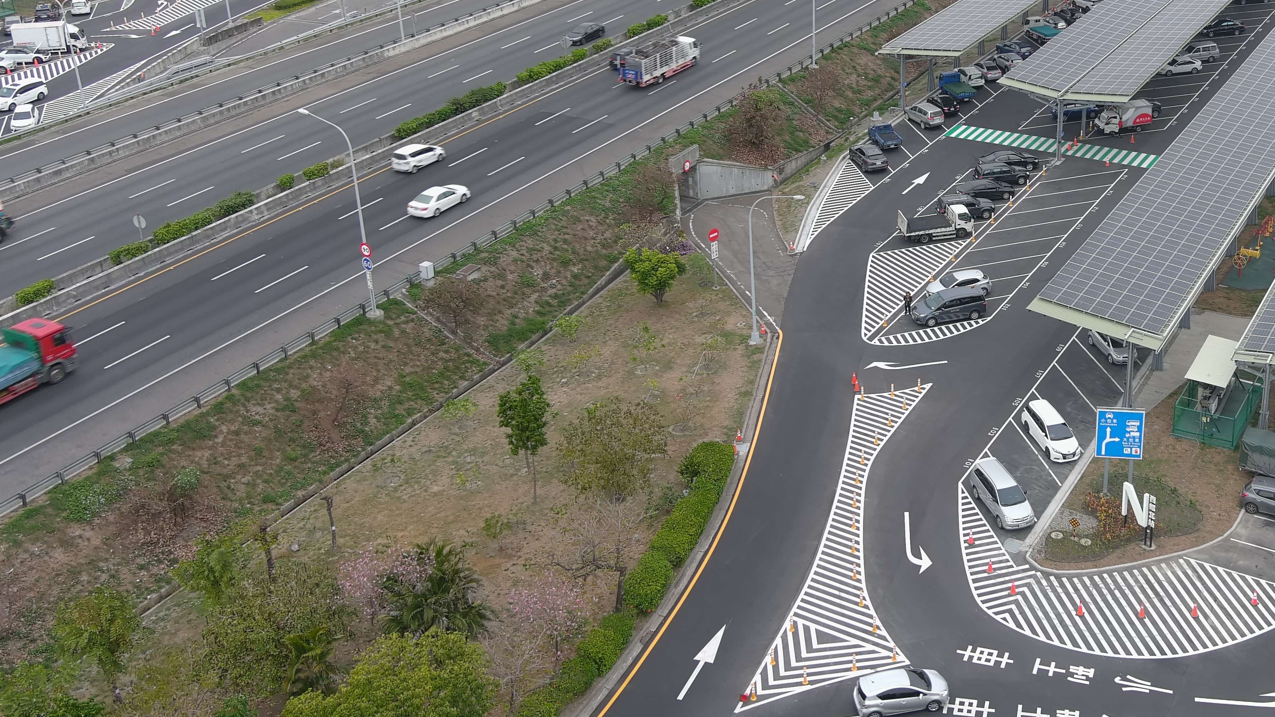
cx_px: 965
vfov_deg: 25.1
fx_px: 1589
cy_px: 176
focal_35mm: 47
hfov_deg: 42.3
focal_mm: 10.57
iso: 100
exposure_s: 1/100
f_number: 2.8
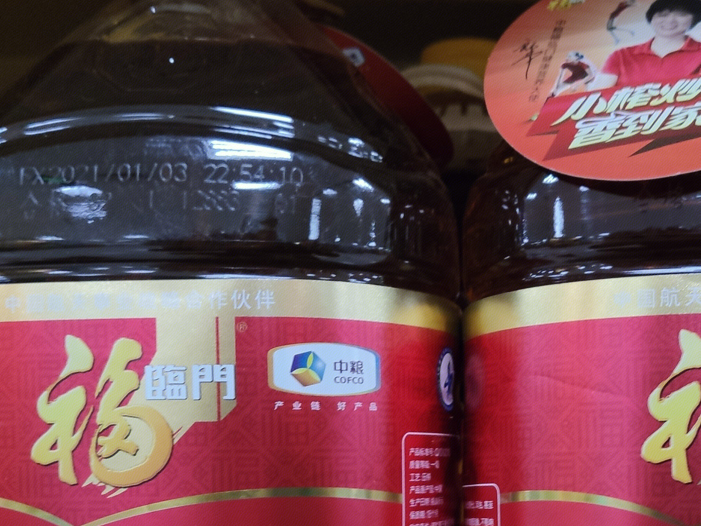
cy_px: 473
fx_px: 1114
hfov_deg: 34.6
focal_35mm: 55
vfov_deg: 25.7
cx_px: 469
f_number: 1.75
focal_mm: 4.75
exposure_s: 1/50
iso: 553
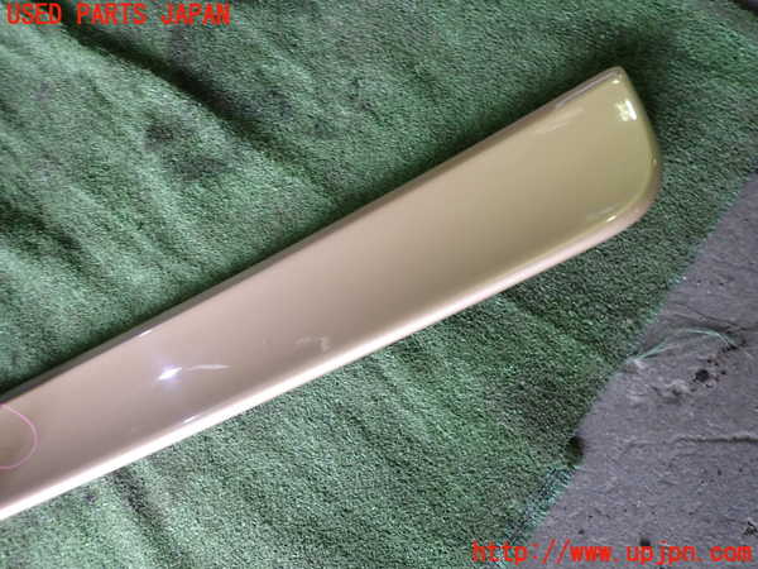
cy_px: 284
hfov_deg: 69.4
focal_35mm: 25
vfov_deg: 54.9
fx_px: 547
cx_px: 379
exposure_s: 1/50
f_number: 2
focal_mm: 4.5
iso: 200
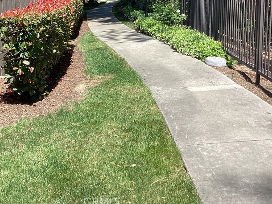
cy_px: 37
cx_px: 120
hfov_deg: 36.8
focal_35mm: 52
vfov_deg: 27.4
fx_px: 409
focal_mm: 3.3
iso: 25
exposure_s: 1/631
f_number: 2.4
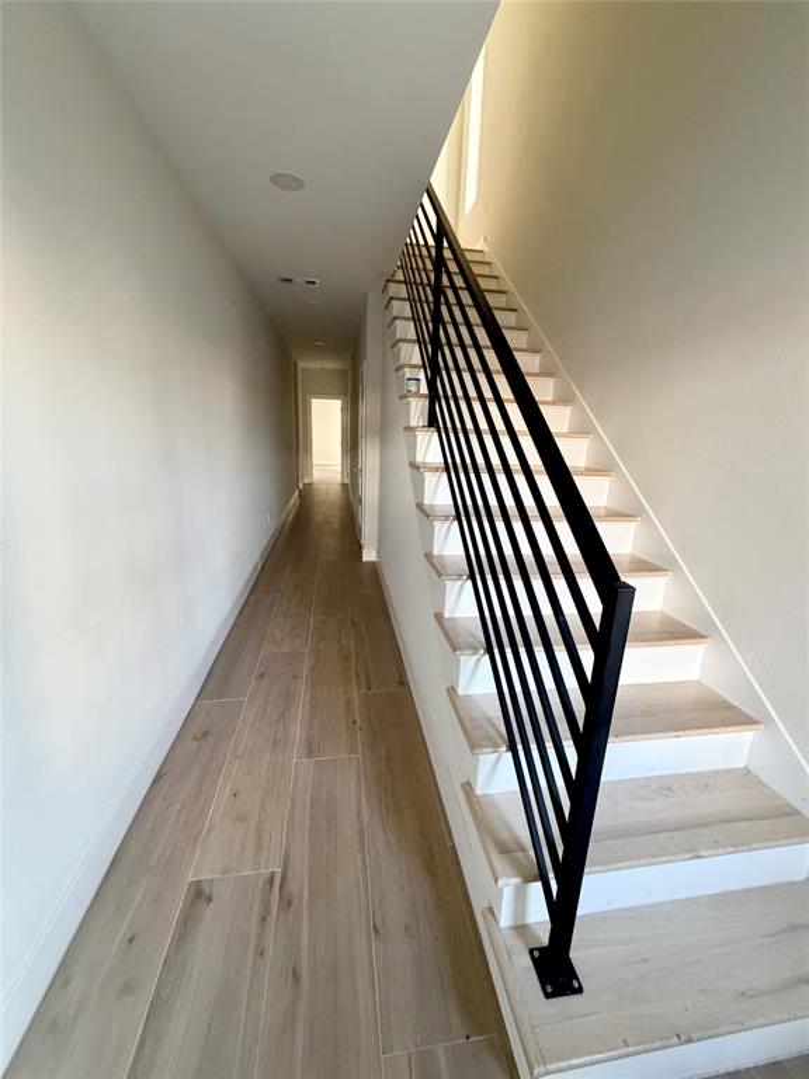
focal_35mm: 14
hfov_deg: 85.7
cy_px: 540
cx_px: 404
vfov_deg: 102.1
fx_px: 436
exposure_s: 1/79
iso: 320
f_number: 2.2
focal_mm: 2.22
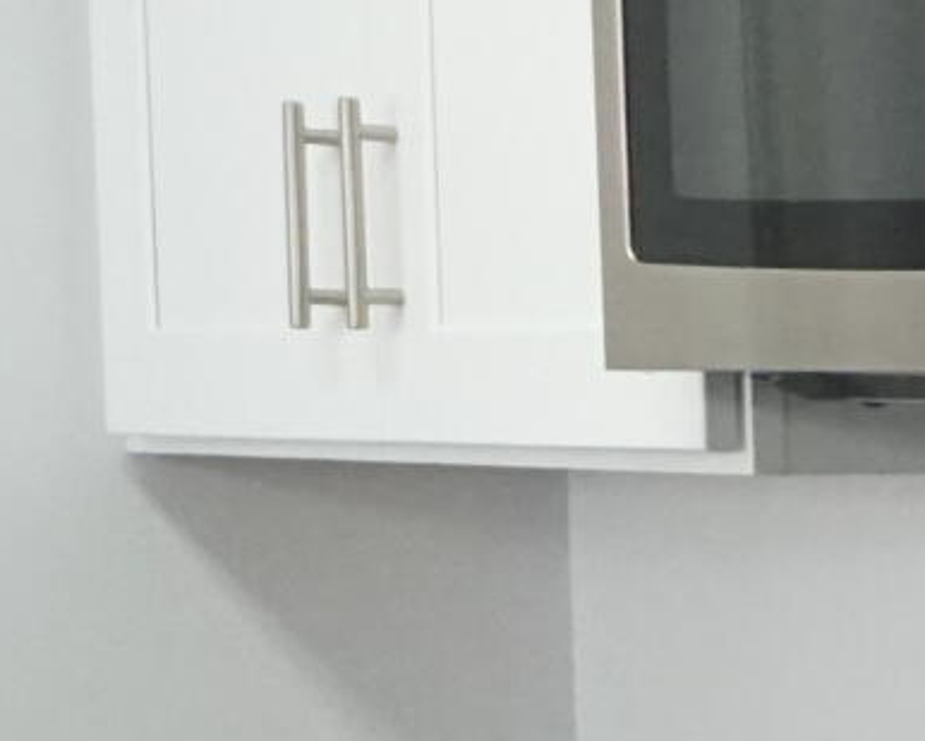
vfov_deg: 8.8
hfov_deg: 9.4
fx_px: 4792
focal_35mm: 175
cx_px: 2456
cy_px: 842
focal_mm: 16
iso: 2000
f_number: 5.6
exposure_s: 1/250
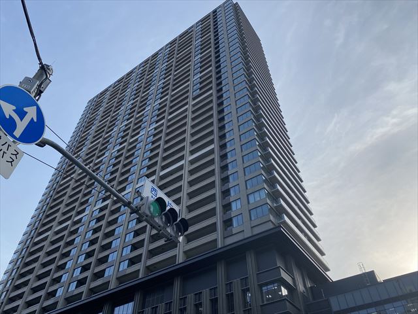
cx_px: 209
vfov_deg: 53.1
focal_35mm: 26
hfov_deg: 67.3
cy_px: 157
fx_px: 314
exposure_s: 1/2755
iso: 32
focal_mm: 4.25
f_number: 1.8
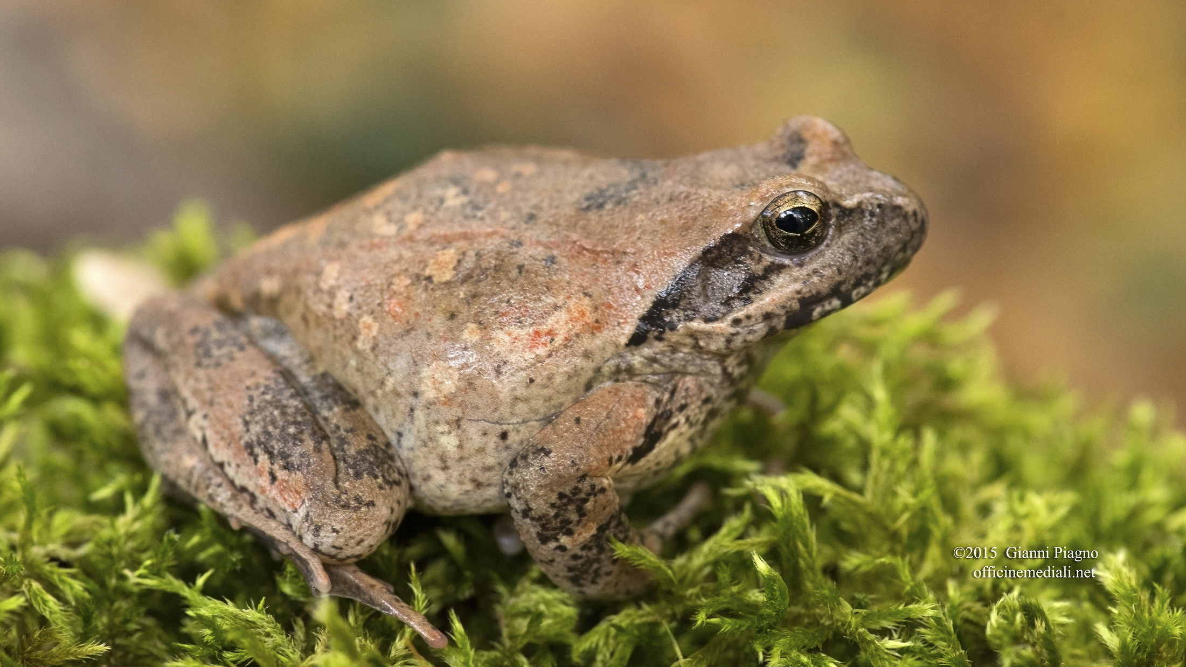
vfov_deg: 10.1
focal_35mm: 120
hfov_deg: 17.9
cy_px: 251
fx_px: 3774
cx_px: 573
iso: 3200
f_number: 8
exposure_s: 1/80
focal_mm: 105
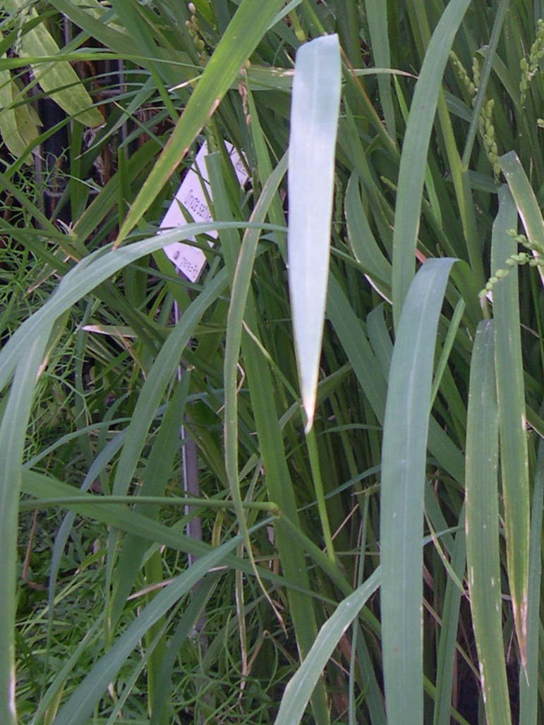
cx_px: 590
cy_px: 57
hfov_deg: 17.0
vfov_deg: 22.6
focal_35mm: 84
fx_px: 1760
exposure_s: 1/56
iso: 100
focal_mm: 8
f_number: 2.8
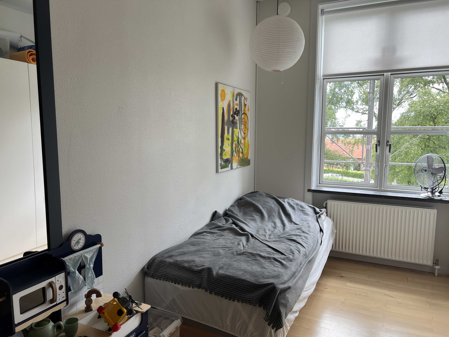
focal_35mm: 26
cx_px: 224
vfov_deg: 53.1
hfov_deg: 67.3
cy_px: 168
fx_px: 337
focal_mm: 5.7
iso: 32
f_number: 1.5
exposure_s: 1/121
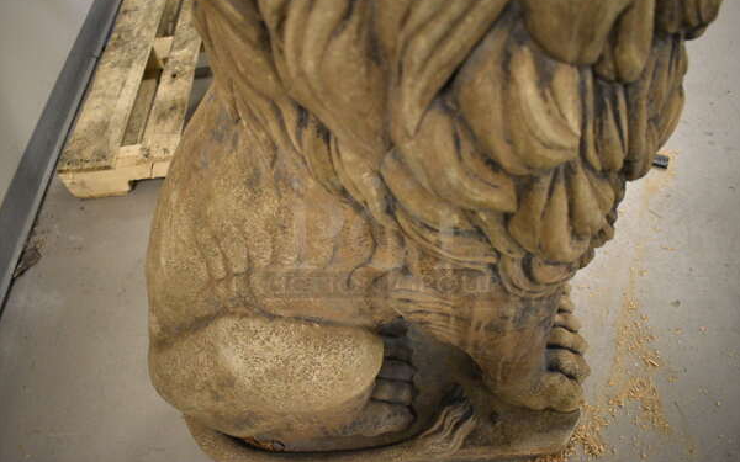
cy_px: 233
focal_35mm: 28
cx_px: 374
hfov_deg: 66.5
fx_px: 565
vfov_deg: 44.5
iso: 4000
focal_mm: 18
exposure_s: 1/125
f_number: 3.5
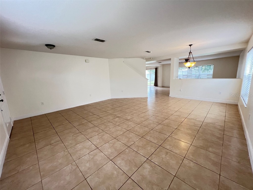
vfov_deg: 89.9
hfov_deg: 106.2
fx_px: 95
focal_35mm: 13
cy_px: 95
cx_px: 126
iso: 200
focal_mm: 1.57
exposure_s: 1/60
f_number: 1.8
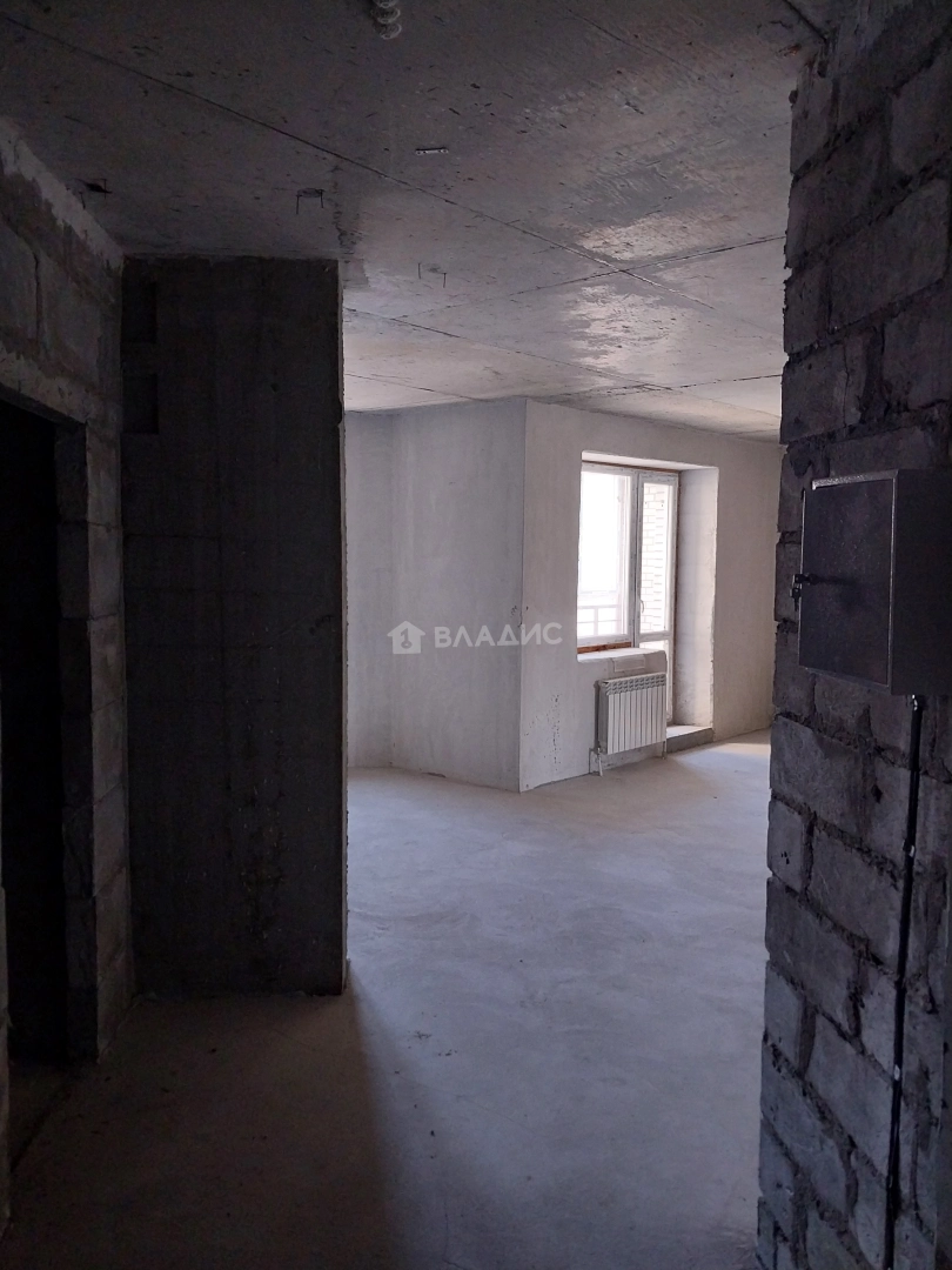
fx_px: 953
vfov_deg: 67.3
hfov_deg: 53.1
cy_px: 635
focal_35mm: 26
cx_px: 476
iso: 250
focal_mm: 4
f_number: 1.8
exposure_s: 1/50
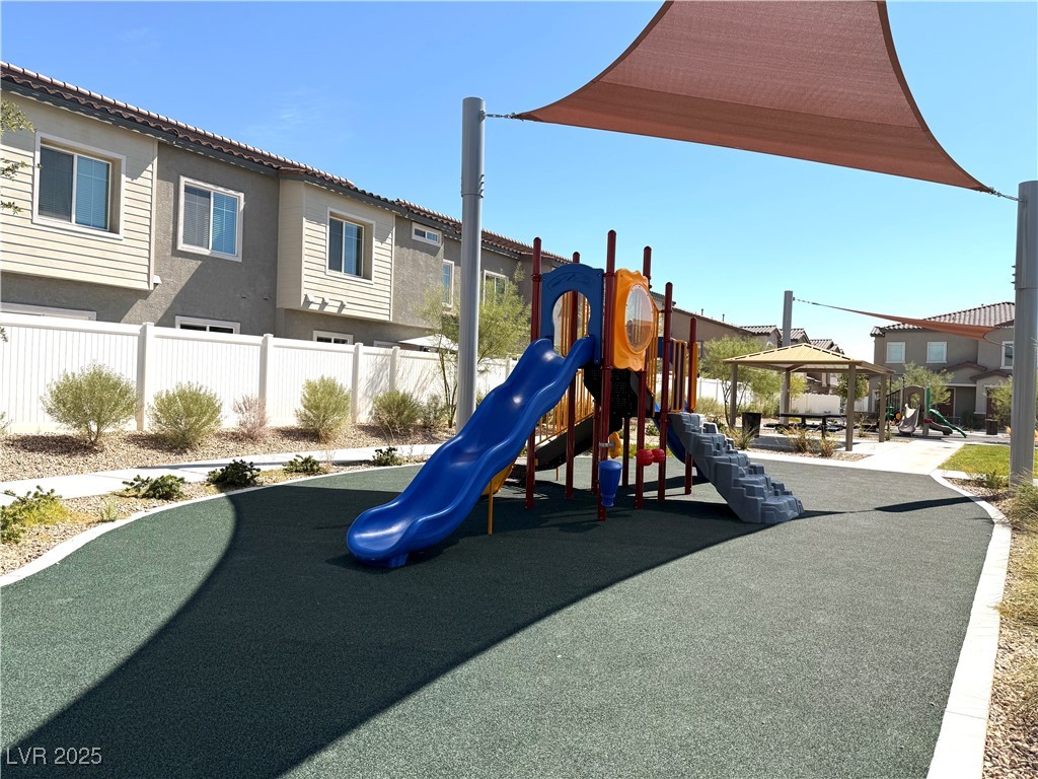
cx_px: 519
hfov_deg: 71.6
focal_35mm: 24
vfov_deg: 56.8
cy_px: 390
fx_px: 720
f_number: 1.78
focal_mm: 6.76
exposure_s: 1/5319
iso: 80
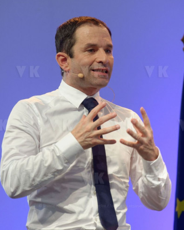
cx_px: 92
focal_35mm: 342
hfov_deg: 4.5
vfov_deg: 5.7
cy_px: 136
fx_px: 2329
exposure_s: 1/160
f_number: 5
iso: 1000
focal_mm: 200
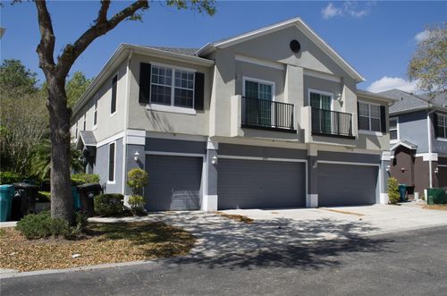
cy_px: 148
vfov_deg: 43.4
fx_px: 372
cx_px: 224
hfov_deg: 62.0
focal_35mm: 30
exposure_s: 1/250
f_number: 8
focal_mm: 20
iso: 100
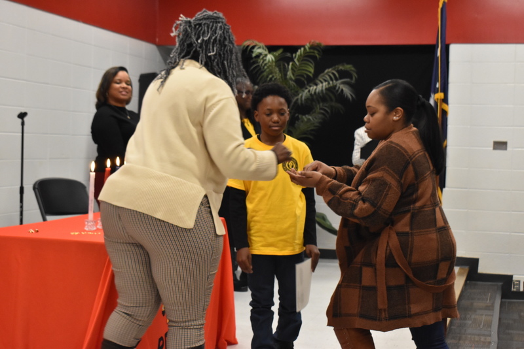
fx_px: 917
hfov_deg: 31.9
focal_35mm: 63
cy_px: 174
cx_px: 262
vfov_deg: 21.6
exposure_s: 1/60
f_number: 7.1
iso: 2500
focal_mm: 42
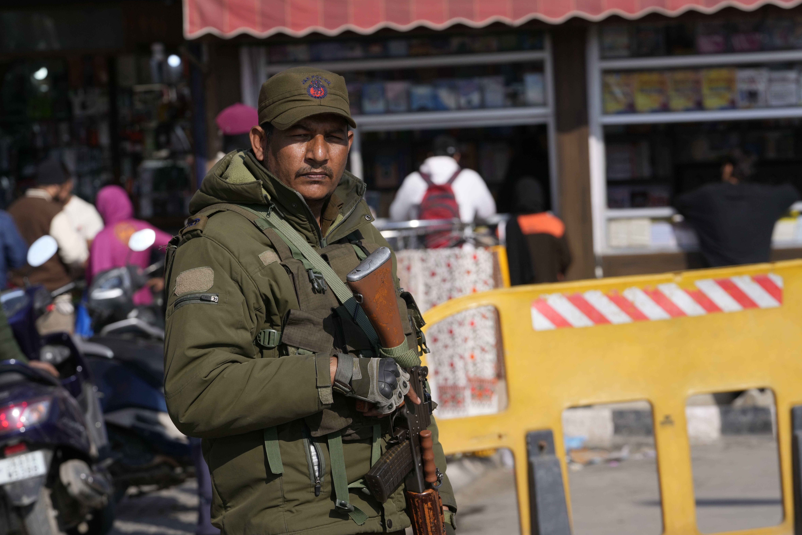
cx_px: 413
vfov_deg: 8.8
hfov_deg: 13.2
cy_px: 281
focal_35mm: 156
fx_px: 3475
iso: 400
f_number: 8
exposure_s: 1/1250
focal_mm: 147
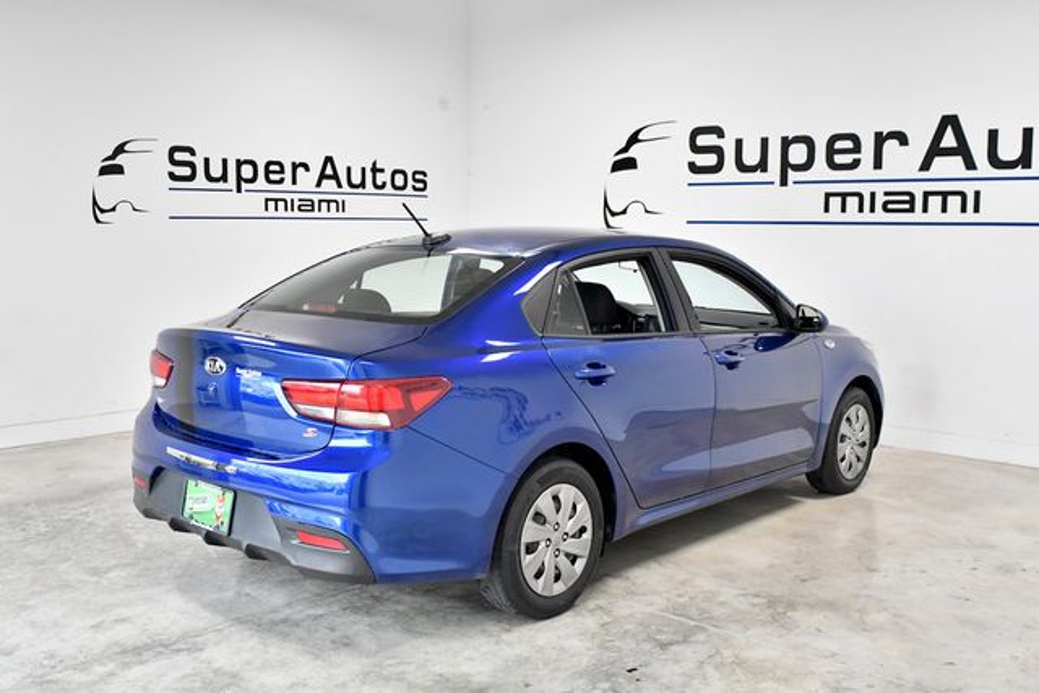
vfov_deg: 36.9
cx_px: 520
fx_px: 1039
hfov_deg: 53.1
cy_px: 346
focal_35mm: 36
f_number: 3.5
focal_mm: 24
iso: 1600
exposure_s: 1/640
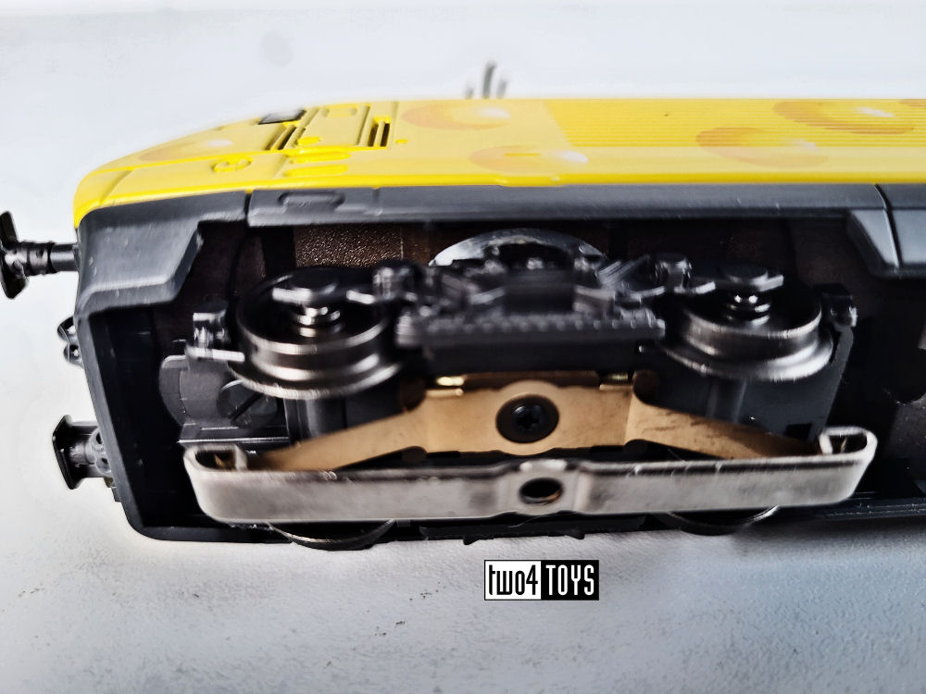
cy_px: 347
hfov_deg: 67.3
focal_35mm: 26
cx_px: 463
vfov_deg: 53.1
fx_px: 696
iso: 80
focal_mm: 5.4
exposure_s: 1/100
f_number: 1.8
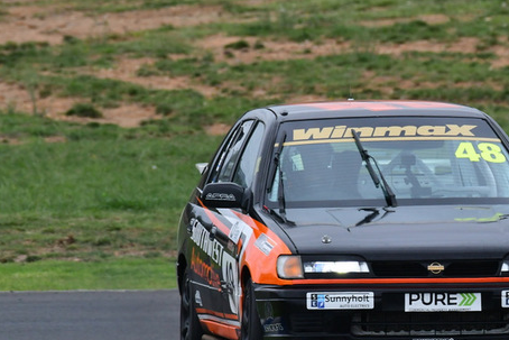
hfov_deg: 1.6
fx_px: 18682
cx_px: 427
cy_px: 182
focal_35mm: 1321
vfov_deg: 1.0
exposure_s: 1/640
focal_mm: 500
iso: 1000
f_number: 11
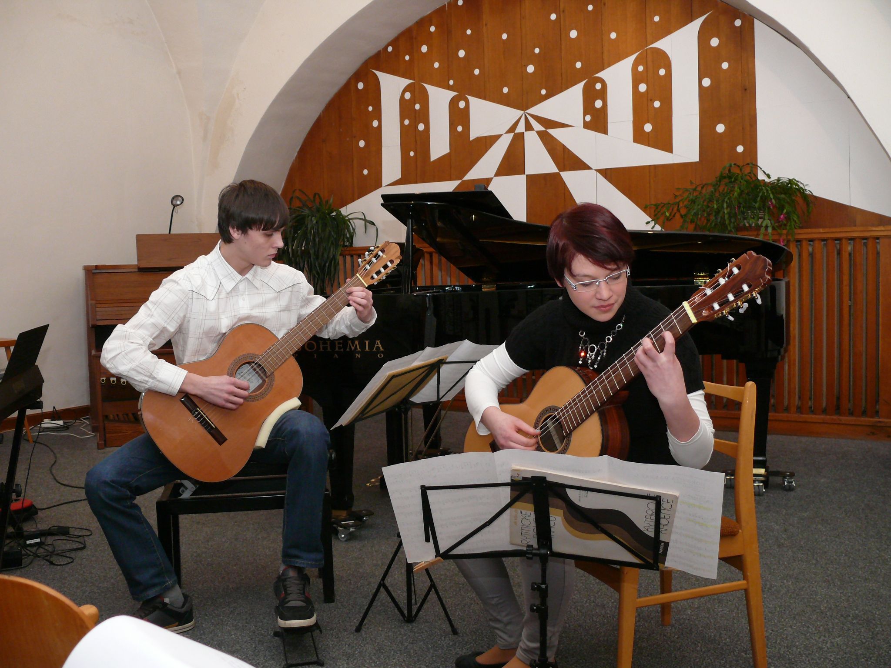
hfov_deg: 50.1
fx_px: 952
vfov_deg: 38.7
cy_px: 334
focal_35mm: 37
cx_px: 446
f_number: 2.8
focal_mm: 7.7
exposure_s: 1/50
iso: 200
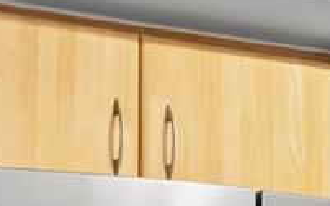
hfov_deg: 14.2
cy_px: 522
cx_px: -168
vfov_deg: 8.6
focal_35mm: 137
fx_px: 1231
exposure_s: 1/3
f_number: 9
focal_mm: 17
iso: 125
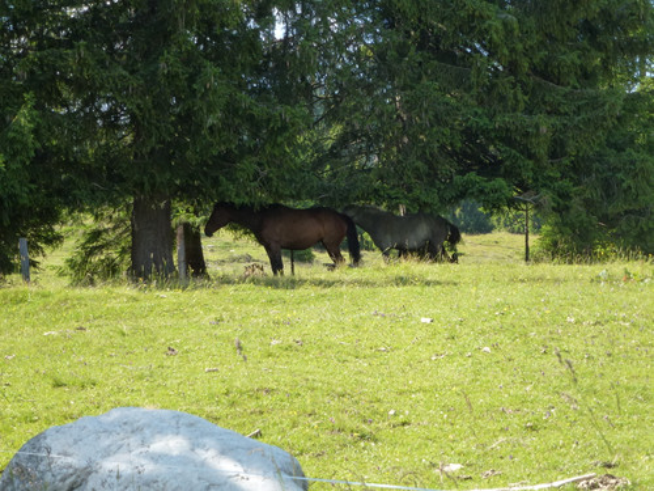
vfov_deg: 13.1
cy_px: 246
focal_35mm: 113
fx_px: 2135
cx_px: 327
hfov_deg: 17.4
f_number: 5
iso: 160
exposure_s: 1/200
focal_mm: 18.7
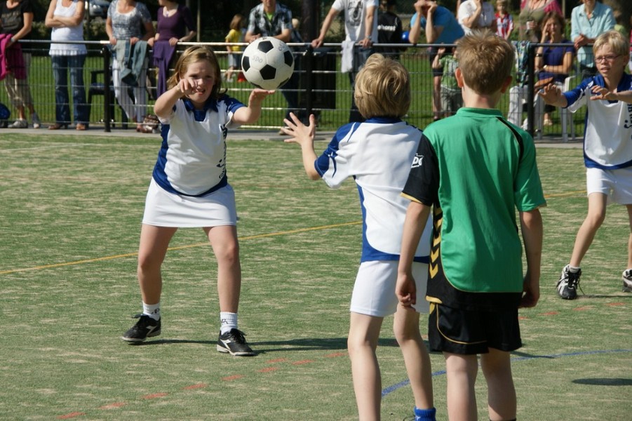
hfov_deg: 15.2
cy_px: 210
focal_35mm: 135
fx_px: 2369
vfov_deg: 10.2
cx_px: 316
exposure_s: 1/500
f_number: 8
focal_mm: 90
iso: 100
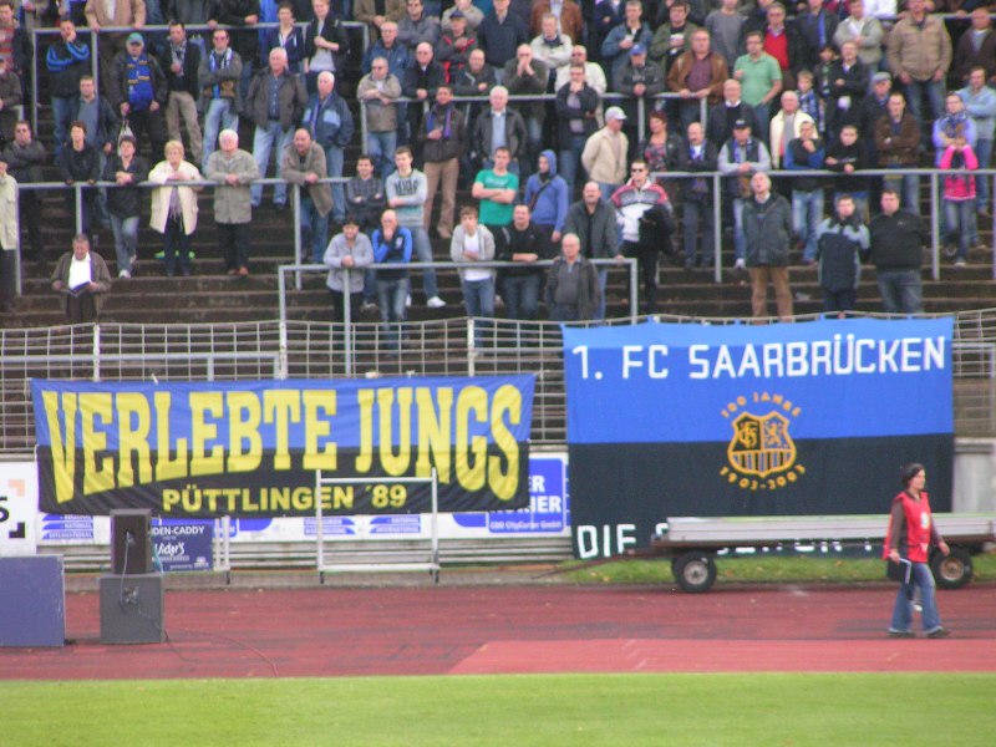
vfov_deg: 4.4
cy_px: 374
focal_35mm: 340
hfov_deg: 5.8
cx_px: 498
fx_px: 9783
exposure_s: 1/320
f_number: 3.5
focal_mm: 52
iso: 200
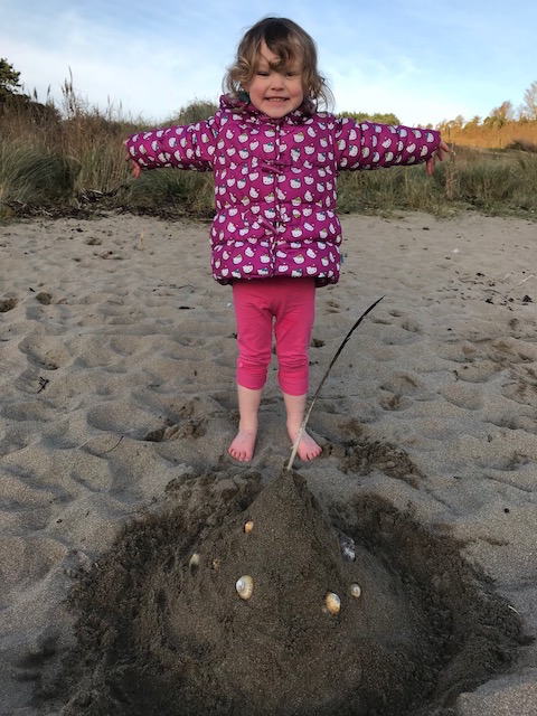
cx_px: 268
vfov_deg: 63.4
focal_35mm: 28
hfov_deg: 49.7
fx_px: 579
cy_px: 358
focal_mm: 3.99
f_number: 1.8
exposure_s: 1/541
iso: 20
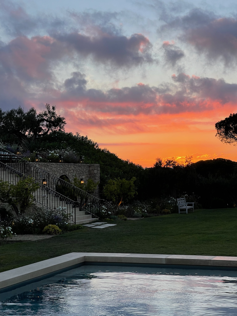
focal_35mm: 64
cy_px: 158
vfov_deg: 30.3
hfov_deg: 22.9
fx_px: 584
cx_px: 118
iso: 20
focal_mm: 7.5
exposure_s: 1/261
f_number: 2.2
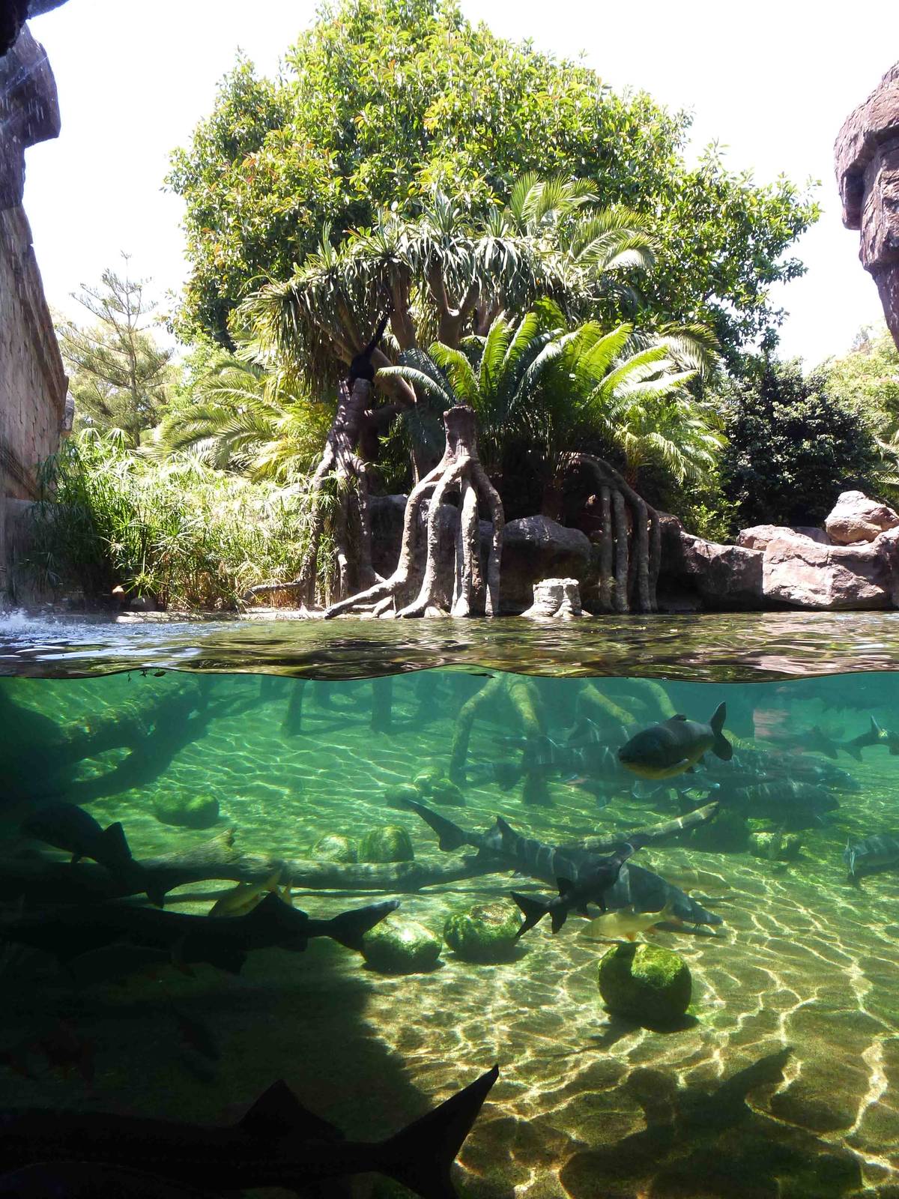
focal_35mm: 24
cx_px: 450
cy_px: 600
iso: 100
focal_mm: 4.3
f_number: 3.5
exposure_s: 1/125
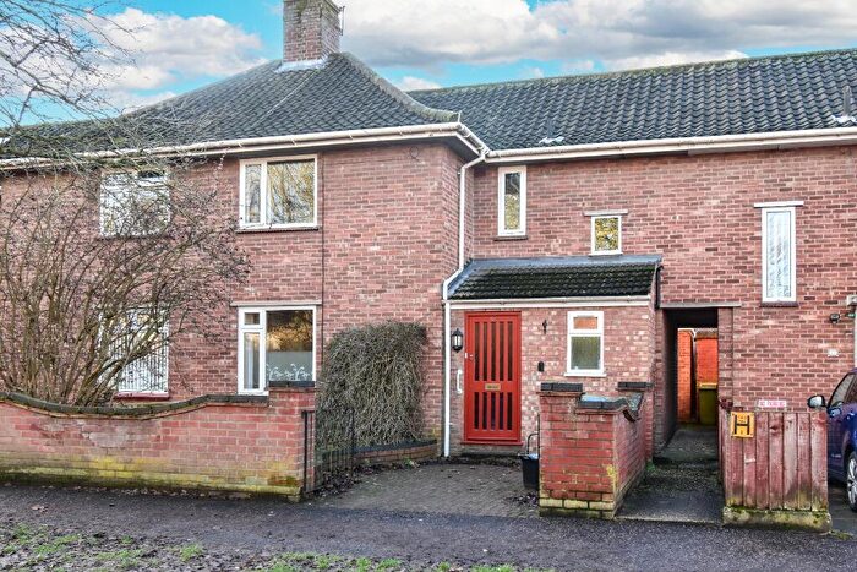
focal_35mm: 30
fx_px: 714
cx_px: 428
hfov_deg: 61.9
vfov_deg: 43.6
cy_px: 286
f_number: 8
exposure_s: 1/60
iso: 400
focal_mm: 20
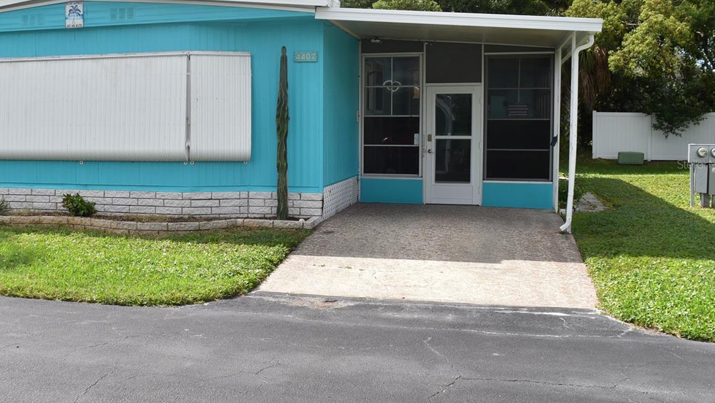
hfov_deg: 46.7
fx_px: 815
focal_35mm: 43
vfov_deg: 27.7
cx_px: 242
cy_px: 164
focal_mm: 20
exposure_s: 1/400
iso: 200
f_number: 10
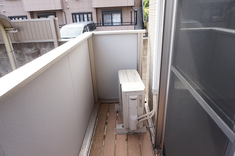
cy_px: 78
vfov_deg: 53.0
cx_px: 118
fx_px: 157
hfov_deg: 73.8
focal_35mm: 24
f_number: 4
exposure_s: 1/160
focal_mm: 16
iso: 125
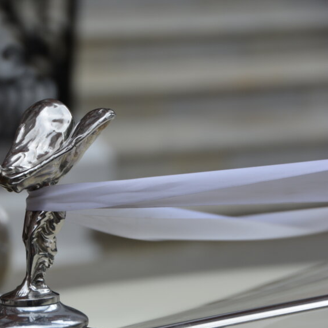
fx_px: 2088
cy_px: 177
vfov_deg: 9.0
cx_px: 34
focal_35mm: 195
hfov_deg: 8.9
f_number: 5.6
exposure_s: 1/500
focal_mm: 85
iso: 250
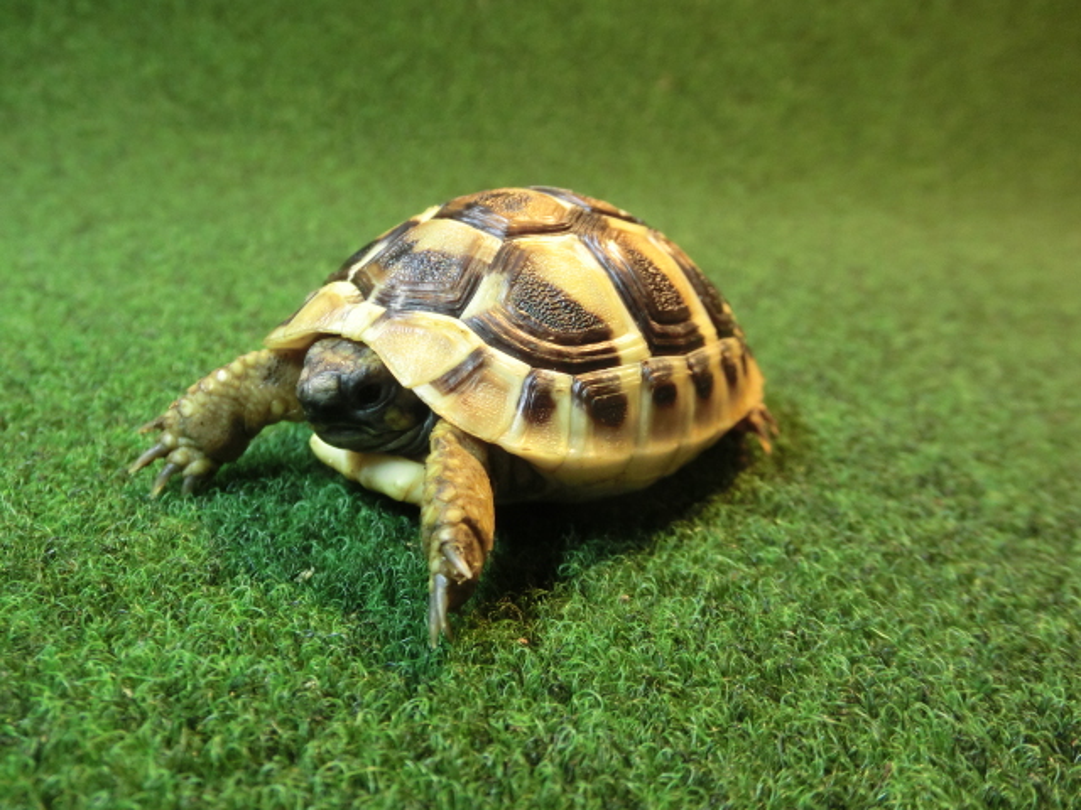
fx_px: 874
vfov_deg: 49.7
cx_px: 540
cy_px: 405
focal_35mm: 28
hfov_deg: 63.4
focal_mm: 5
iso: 800
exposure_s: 1/40
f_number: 3
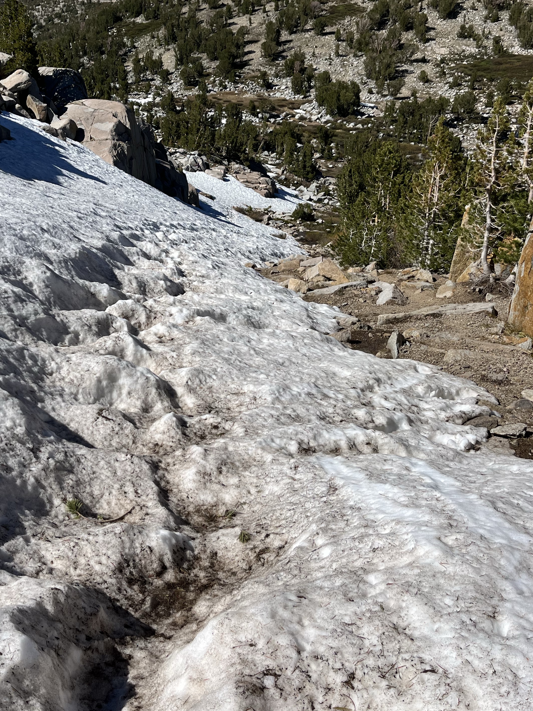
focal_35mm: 37
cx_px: 198
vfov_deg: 49.6
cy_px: 261
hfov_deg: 38.4
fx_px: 760
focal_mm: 5.1
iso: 50
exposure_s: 1/6494
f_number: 1.6
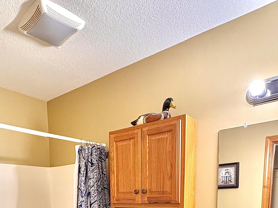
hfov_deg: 56.8
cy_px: 235
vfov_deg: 36.5
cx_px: 127
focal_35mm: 32
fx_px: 257
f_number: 2.2
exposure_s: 1/60
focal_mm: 2.22
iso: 160
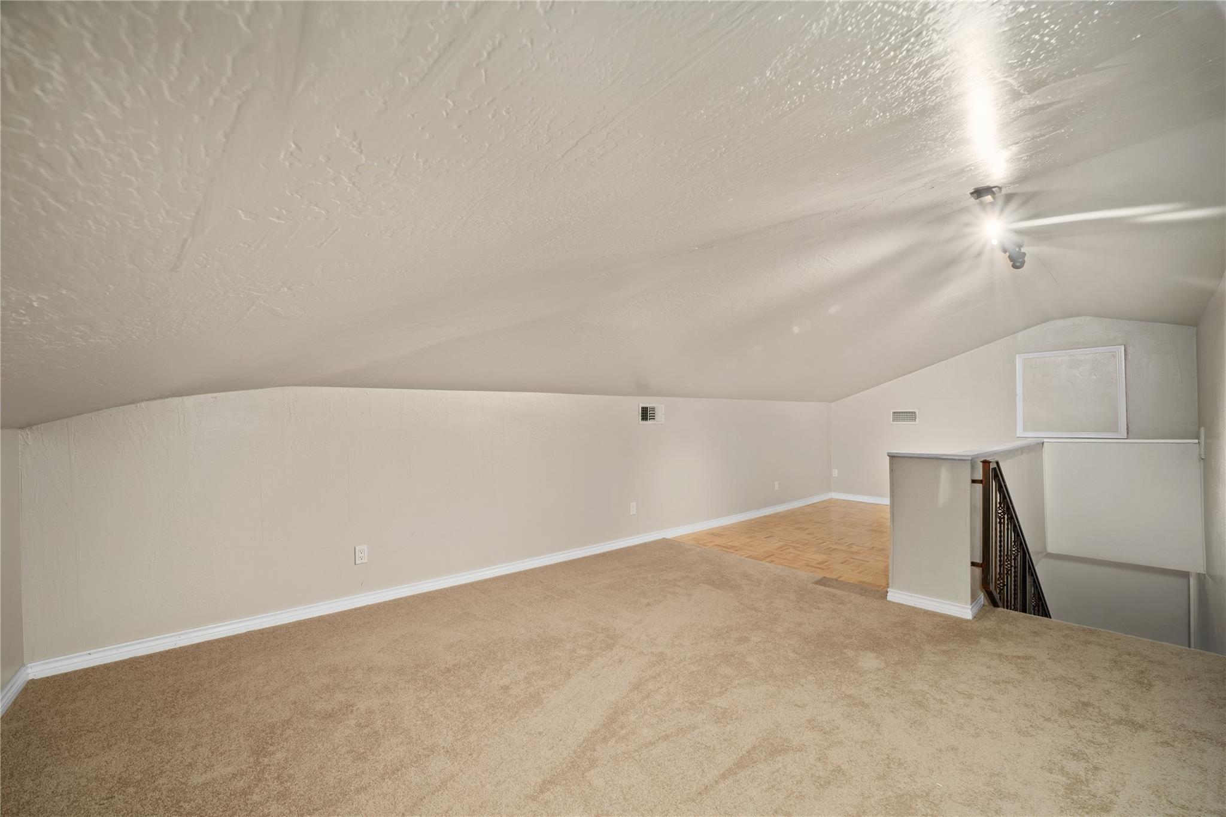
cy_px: 408
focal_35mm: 14
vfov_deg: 81.2
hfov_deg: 104.3
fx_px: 477
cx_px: 613
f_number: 8
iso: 100
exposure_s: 1/10
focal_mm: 14
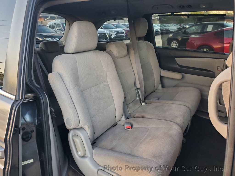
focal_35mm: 26
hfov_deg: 67.3
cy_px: 88
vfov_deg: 53.1
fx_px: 177
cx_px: 118
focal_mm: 4.3
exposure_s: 1/60
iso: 250
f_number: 2.4
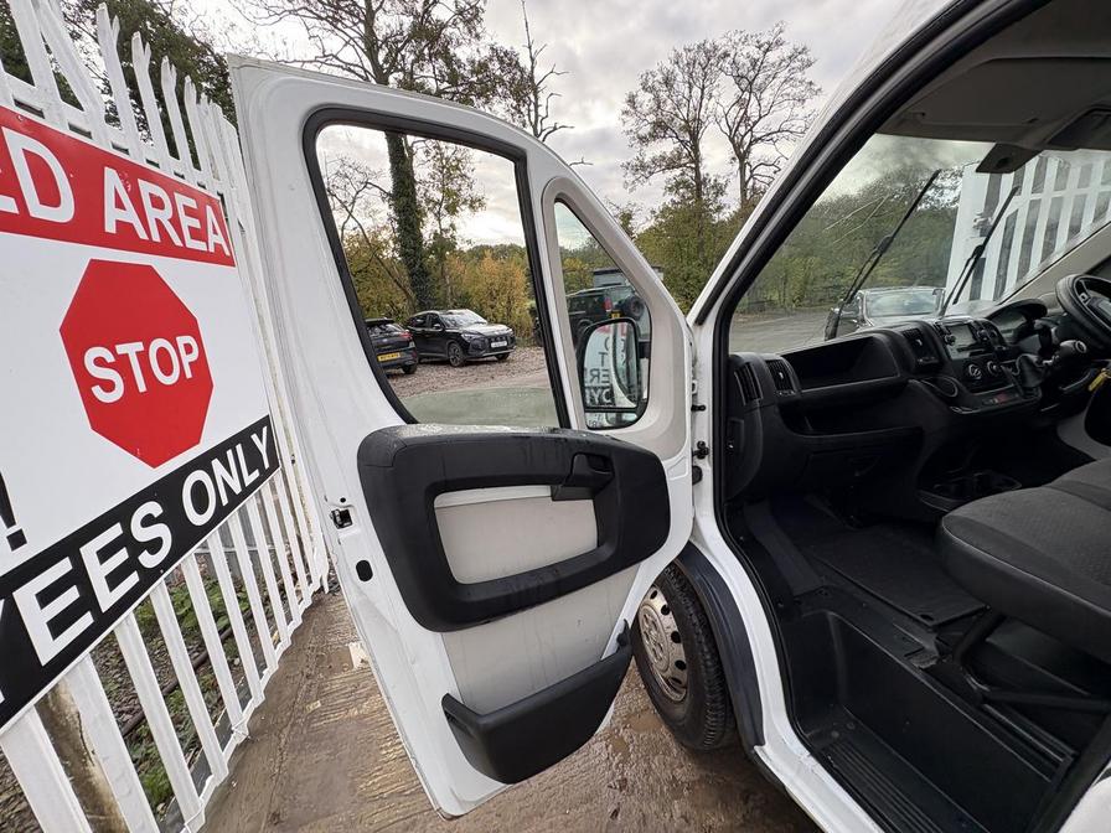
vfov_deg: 85.7
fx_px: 449
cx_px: 556
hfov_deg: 102.1
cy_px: 416
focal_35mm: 14
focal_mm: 2.22
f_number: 2.2
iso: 40
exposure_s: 1/164
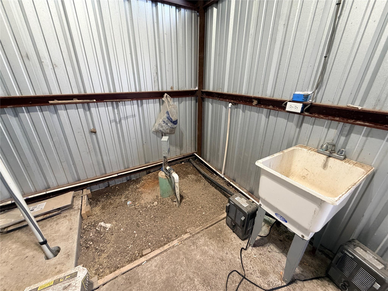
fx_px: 157
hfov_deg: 102.1
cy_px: 146
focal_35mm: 14
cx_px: 194
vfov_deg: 85.7
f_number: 2.2
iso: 250
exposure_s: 1/60
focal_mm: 2.22
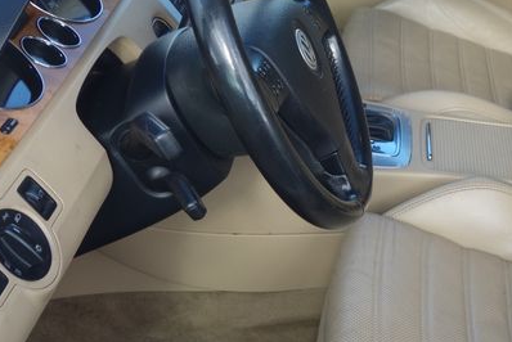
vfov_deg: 18.9
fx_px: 1025
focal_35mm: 72
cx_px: 454
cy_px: 127
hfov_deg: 27.1
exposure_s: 1/100
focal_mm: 10.4
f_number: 4
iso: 125
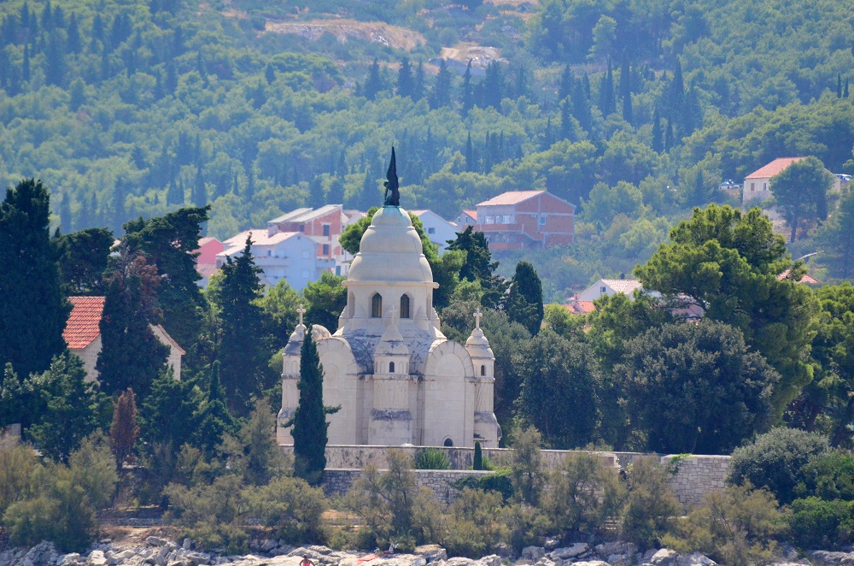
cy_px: 283
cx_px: 427
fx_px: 10651
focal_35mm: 450
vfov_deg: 3.0
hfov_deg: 4.6
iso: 2200
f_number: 5.6
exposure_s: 1/8000
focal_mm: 300
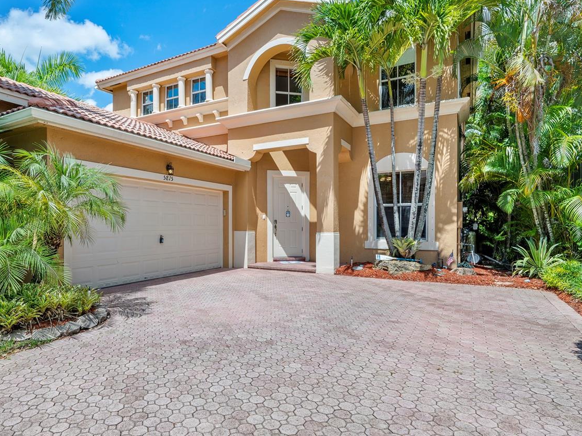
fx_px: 370
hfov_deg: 75.7
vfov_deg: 61.1
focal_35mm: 22
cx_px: 239
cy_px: 222
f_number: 10
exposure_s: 1/200
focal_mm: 16
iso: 100
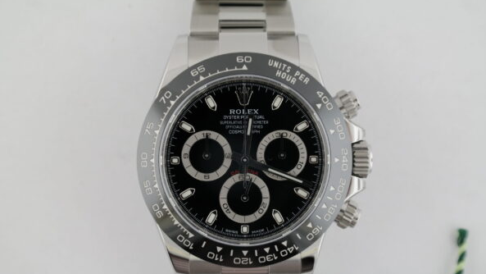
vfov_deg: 13.6
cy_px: 154
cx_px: 245
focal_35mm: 89
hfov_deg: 23.9
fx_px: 1147
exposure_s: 1/250
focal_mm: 55
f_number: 9
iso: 800
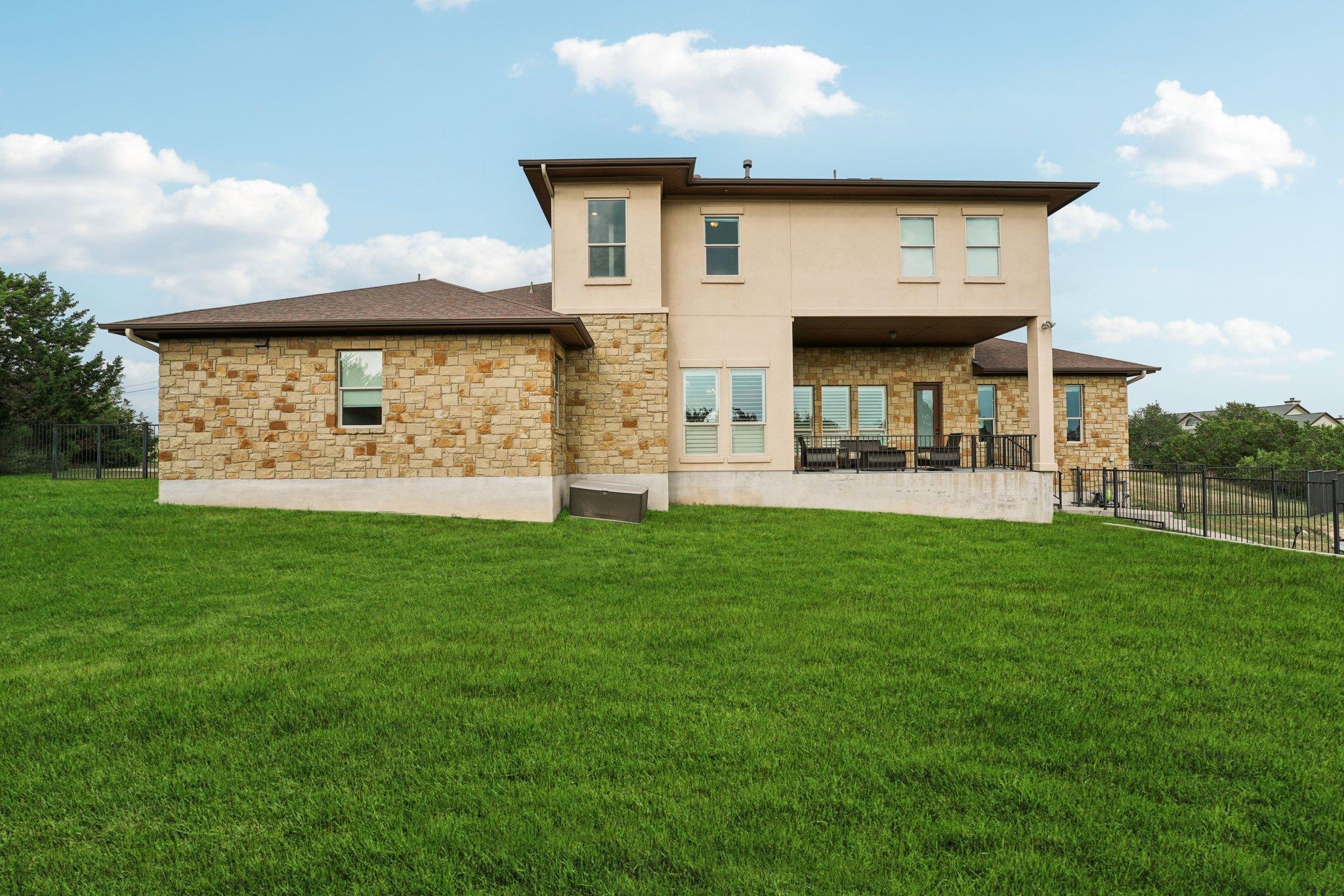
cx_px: 672
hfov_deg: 104.3
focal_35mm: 14
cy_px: 448
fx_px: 523
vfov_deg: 81.2
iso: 100
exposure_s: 1/160
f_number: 9
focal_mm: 14
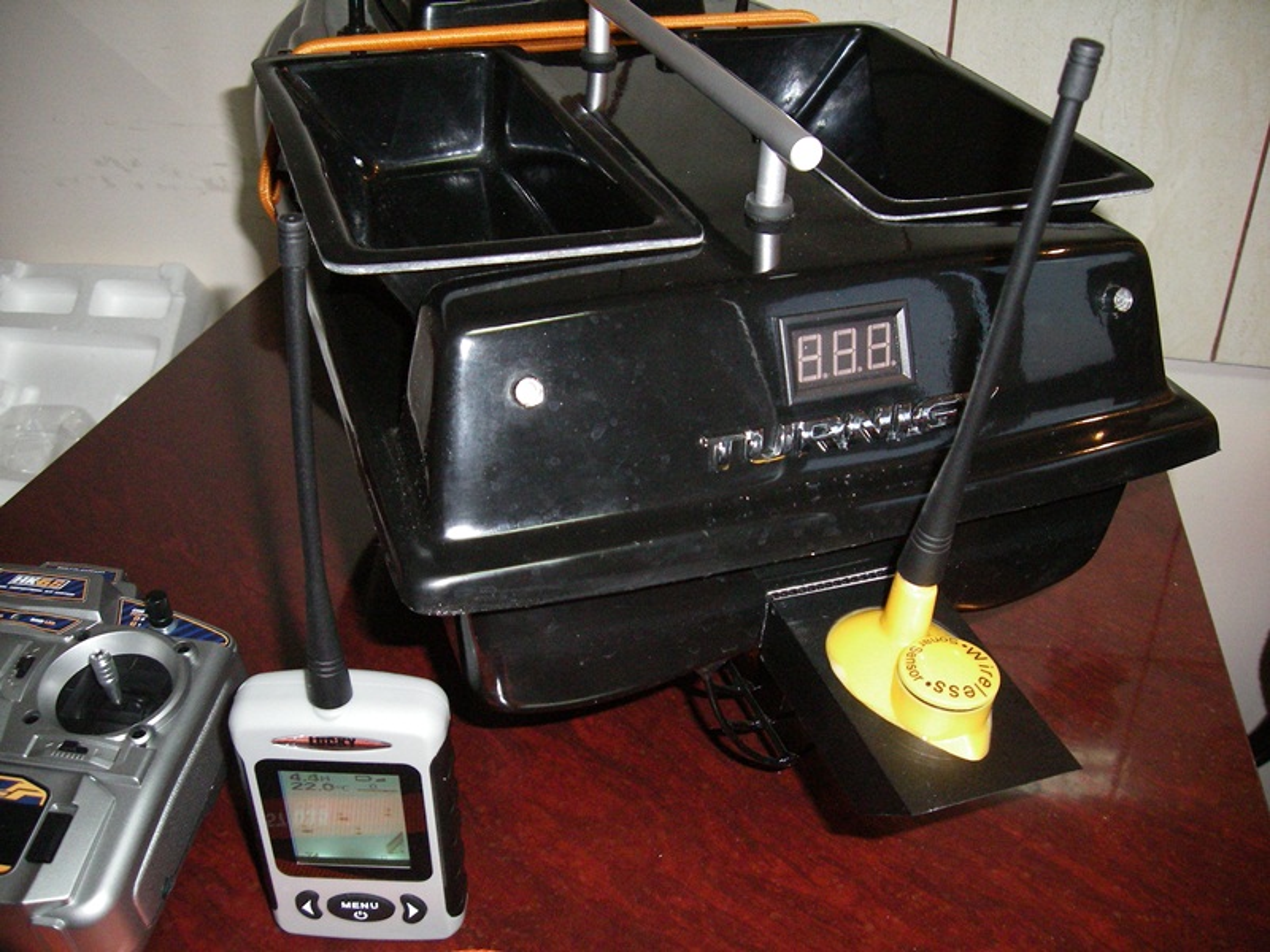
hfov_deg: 49.0
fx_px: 1394
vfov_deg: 37.7
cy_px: 476
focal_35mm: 38
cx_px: 635
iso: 400
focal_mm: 6.2
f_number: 2.7
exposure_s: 1/50
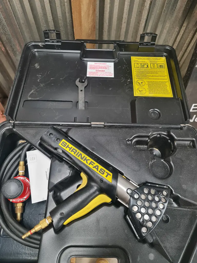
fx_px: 190
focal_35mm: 25
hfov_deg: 54.9
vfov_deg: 69.4
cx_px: 98
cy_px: 132
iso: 320
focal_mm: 7
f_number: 1.8
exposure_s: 1/100
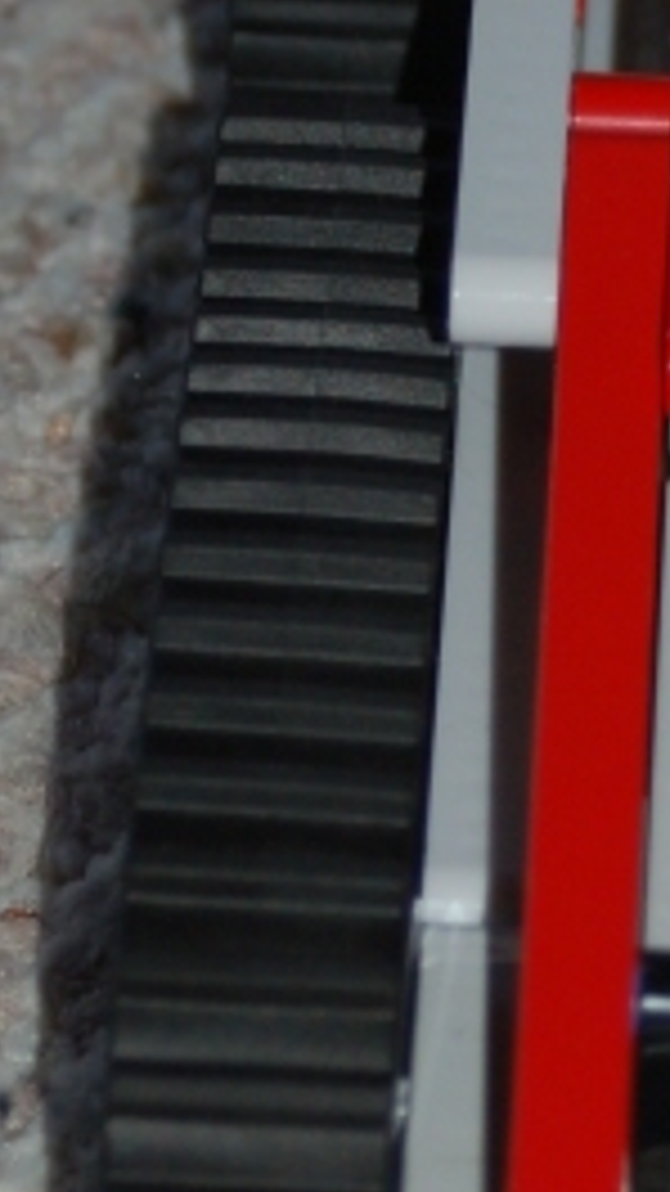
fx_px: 10142
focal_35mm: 321
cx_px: 1061
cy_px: 135
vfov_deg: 6.7
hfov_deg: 3.8
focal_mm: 72
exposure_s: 1/60
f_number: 5.6
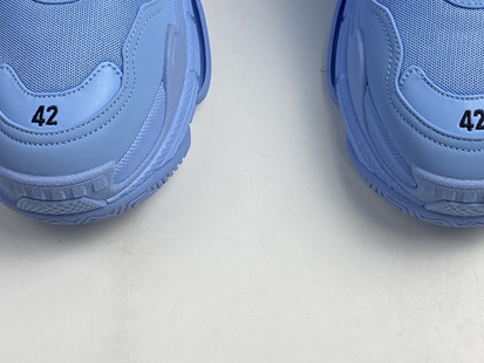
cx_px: 288
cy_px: -48
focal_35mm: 63
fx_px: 881
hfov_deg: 30.6
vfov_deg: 21.9
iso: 40
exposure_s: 1/121
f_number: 1.8
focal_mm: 4.25
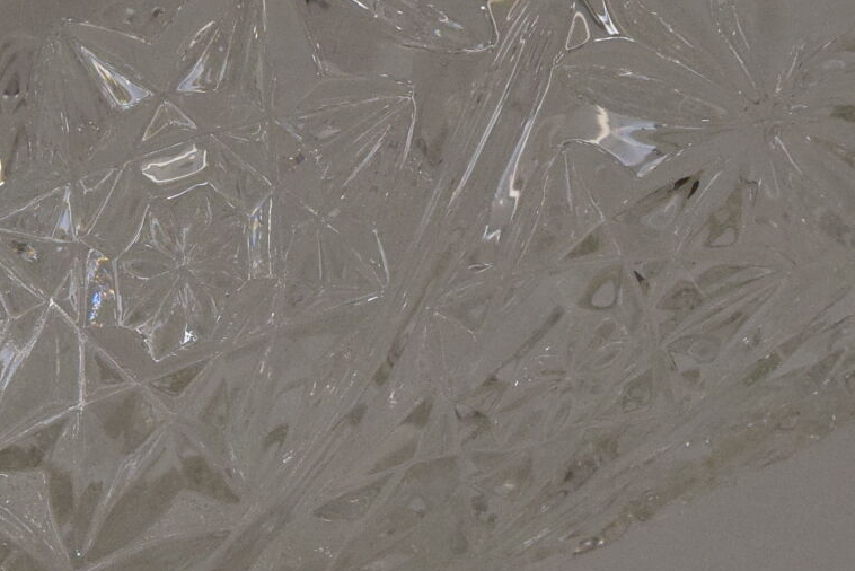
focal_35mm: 154
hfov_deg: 13.1
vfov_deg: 8.9
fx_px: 3659
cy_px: 261
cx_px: -11
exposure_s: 1/400
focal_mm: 26
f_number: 10
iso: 1600
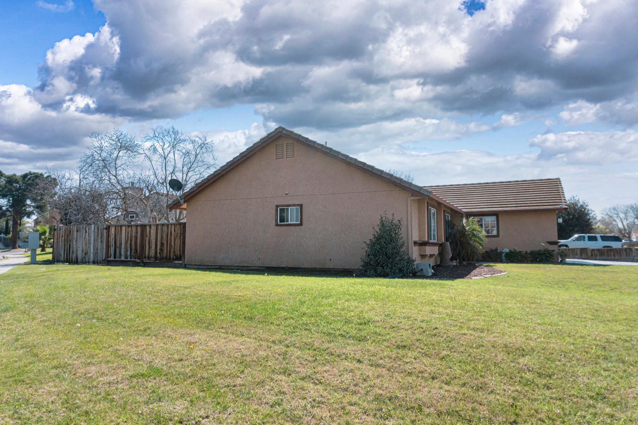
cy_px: 212
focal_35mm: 24
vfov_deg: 53.1
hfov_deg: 73.7
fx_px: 425
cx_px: 319
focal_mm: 16
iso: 160
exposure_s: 1/250
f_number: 10
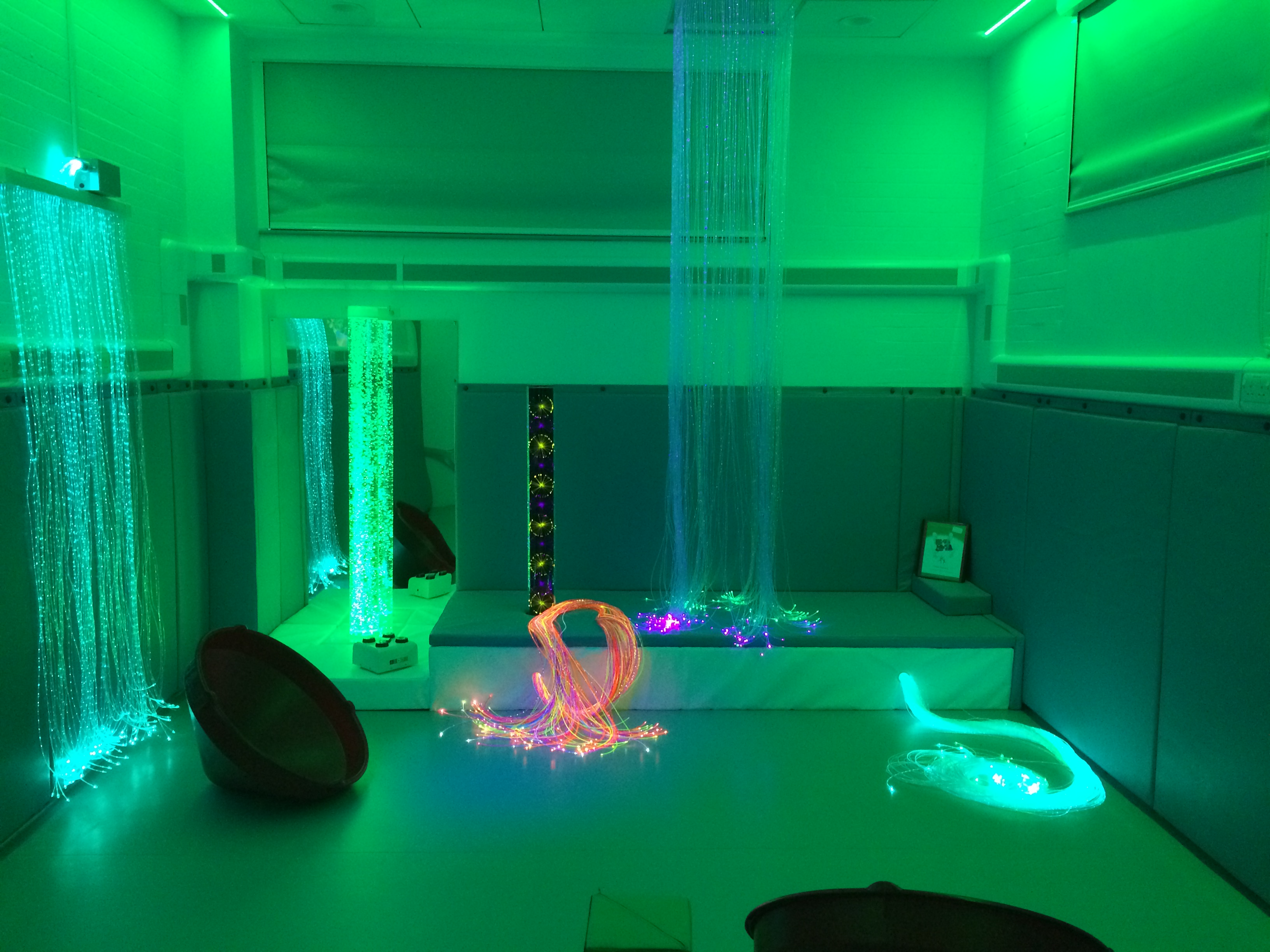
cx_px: 635
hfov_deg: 61.7
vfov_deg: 48.2
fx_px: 1064
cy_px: 476
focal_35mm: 29
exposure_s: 1/30
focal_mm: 4.15
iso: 320
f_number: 2.2
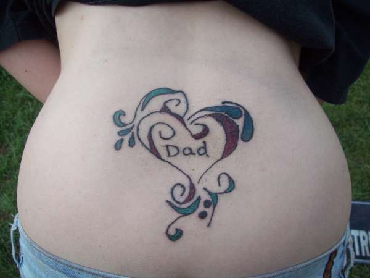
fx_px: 385
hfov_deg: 51.4
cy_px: 139
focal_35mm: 36
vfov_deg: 39.7
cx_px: 185
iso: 80
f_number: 2.7
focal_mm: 6
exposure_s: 1/189
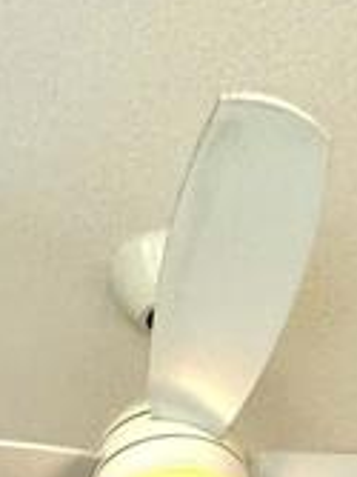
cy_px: 1380
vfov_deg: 12.0
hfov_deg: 17.1
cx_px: 151
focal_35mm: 86
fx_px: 1184
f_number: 2.2
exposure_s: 1/120
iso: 200
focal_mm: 2.22
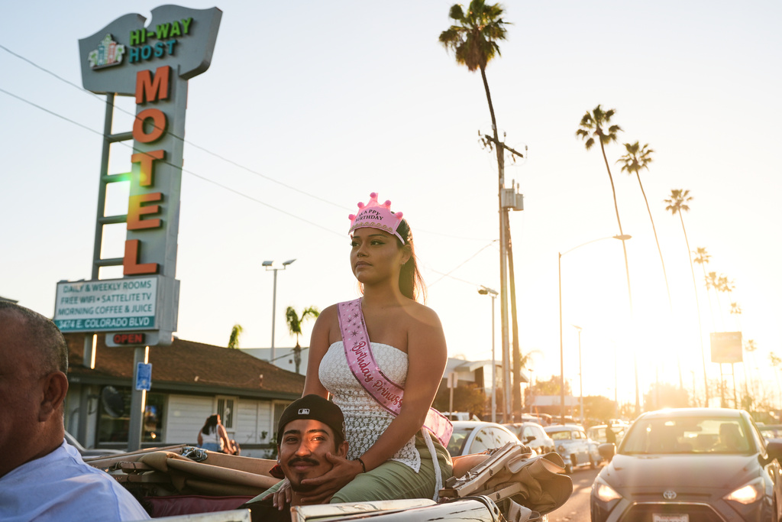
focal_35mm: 40
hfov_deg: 48.5
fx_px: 869
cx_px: 391
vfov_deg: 33.4
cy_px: 261
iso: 250
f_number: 5
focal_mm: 40
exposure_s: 1/640
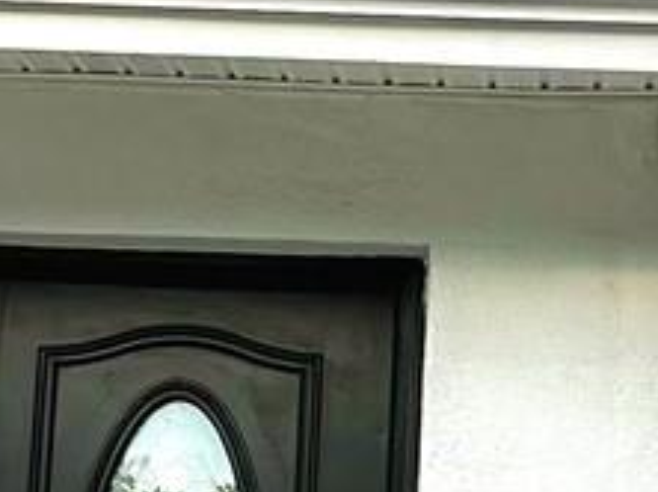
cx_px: 519
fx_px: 1918
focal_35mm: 101
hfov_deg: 19.3
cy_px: 403
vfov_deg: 14.5
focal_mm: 2.22
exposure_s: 1/347
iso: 40
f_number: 2.2
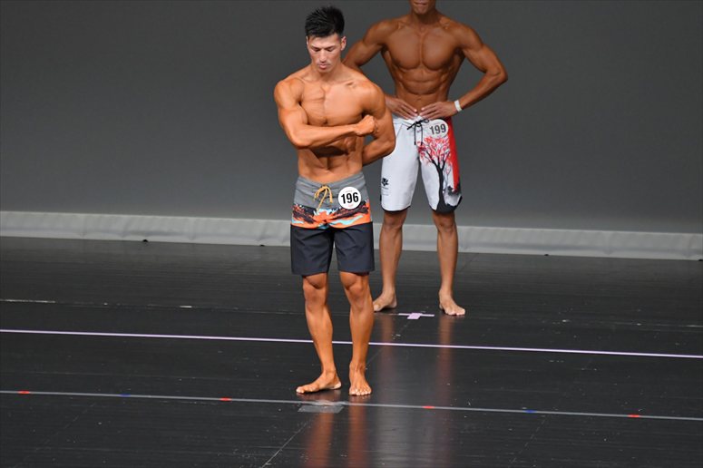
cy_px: 234
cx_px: 352
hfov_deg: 6.0
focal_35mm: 345
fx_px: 6734
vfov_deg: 4.0
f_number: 5.6
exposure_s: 1/400
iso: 4000
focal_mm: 230
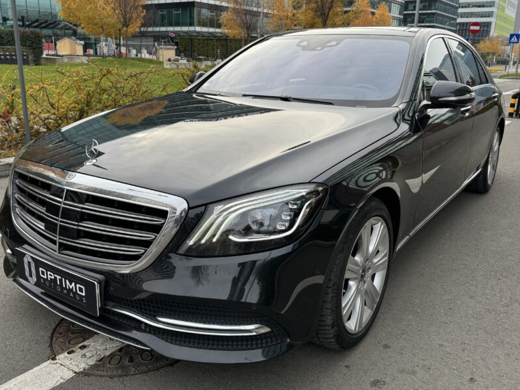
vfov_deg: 45.5
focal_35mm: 31
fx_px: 466
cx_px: 255
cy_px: 191
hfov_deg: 58.3
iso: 80
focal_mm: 6.86
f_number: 1.78
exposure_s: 1/1076
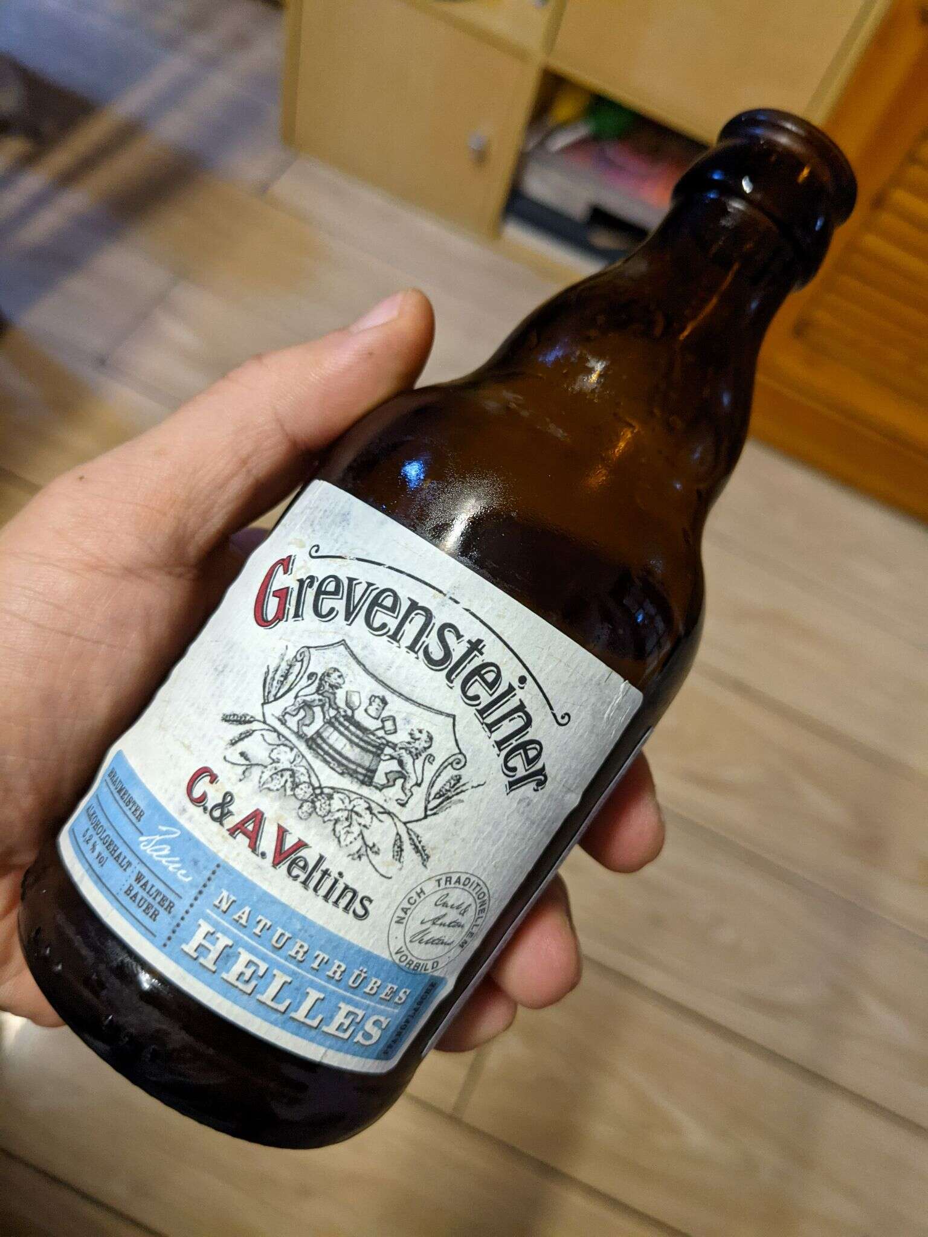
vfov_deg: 65.3
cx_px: 464
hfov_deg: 51.4
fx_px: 965
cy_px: 618
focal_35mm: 27
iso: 412
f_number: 1.73
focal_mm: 4.38
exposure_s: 1/46.8
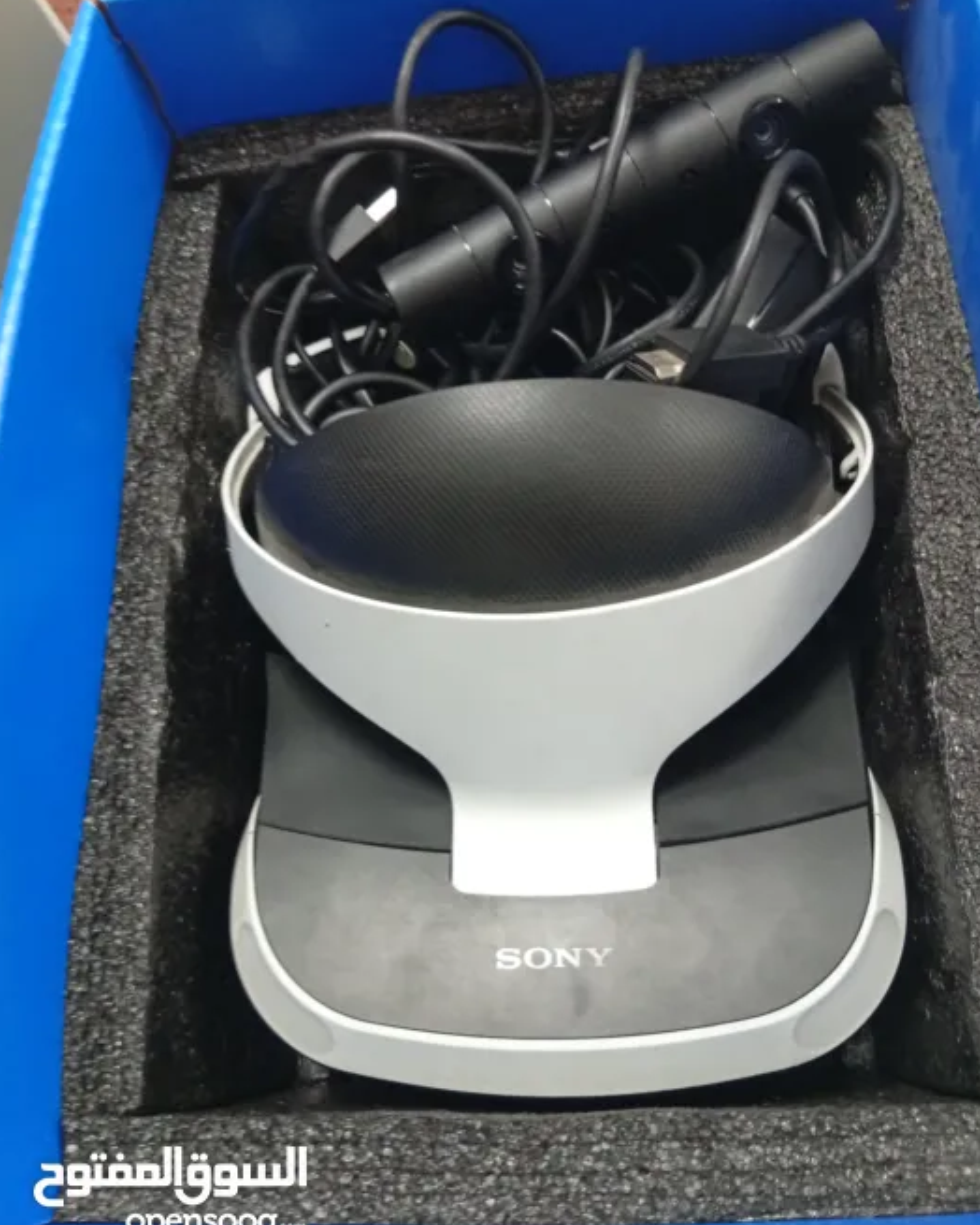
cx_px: 496
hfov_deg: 50.0
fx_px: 1051
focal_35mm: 29
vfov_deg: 60.4
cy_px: 610
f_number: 1.8
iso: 784
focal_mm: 3.84
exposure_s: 1/20
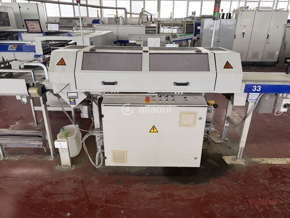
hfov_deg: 71.6
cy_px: 109
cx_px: 145
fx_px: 201
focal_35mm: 24
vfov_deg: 56.8
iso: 160
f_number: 1.78
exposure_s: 1/100
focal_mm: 6.76
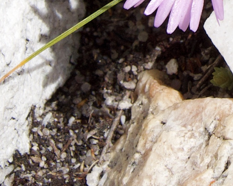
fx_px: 2186
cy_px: -138
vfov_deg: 4.8
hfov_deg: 6.1
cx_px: 306
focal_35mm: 317
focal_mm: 32
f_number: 11
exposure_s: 1/500
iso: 250
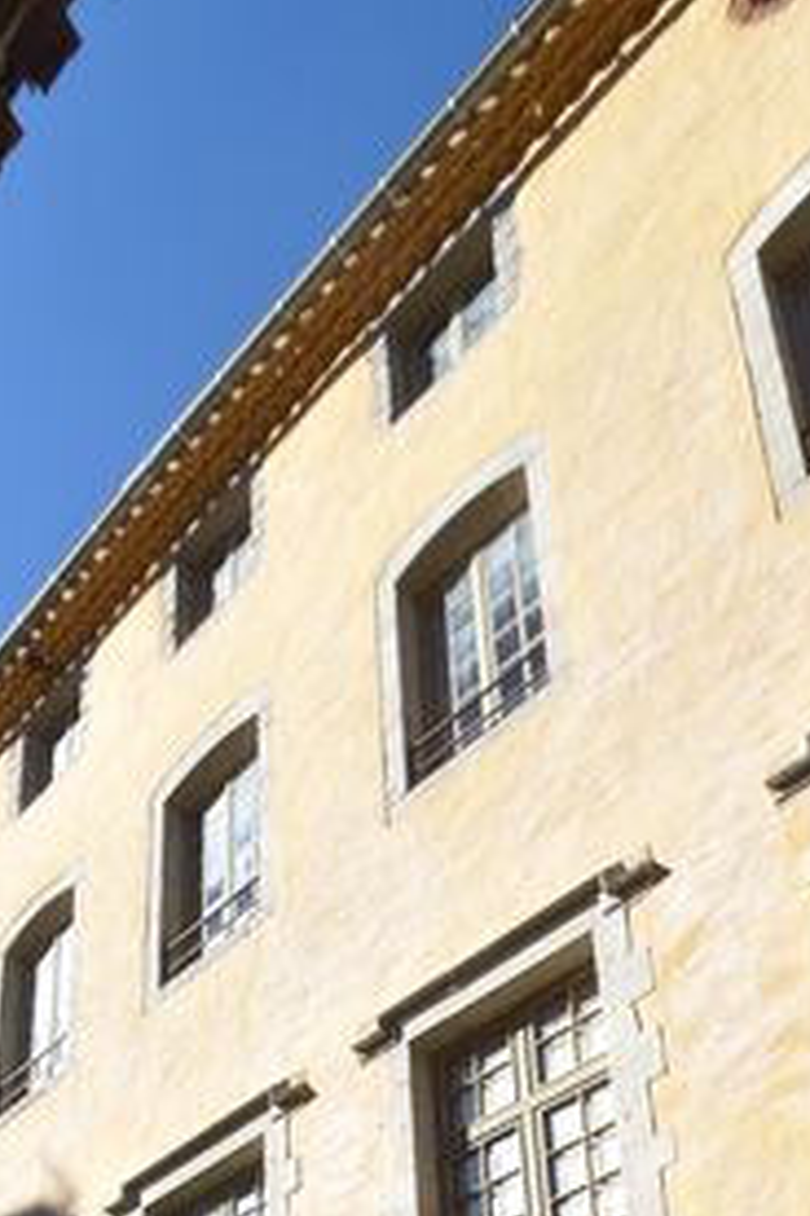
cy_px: 1397
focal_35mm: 38
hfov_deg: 35.0
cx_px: 381
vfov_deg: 39.4
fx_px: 1282
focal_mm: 10
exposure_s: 1/320
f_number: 9
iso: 200
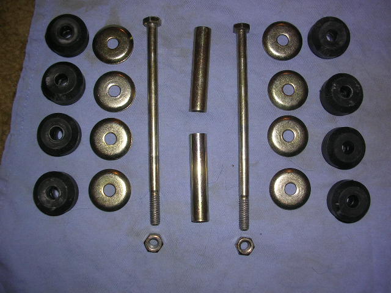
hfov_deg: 49.0
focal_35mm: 38
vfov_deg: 37.7
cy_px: 146
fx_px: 429
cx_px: 196
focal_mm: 5.8
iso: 50
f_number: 2.8
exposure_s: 1/60.1
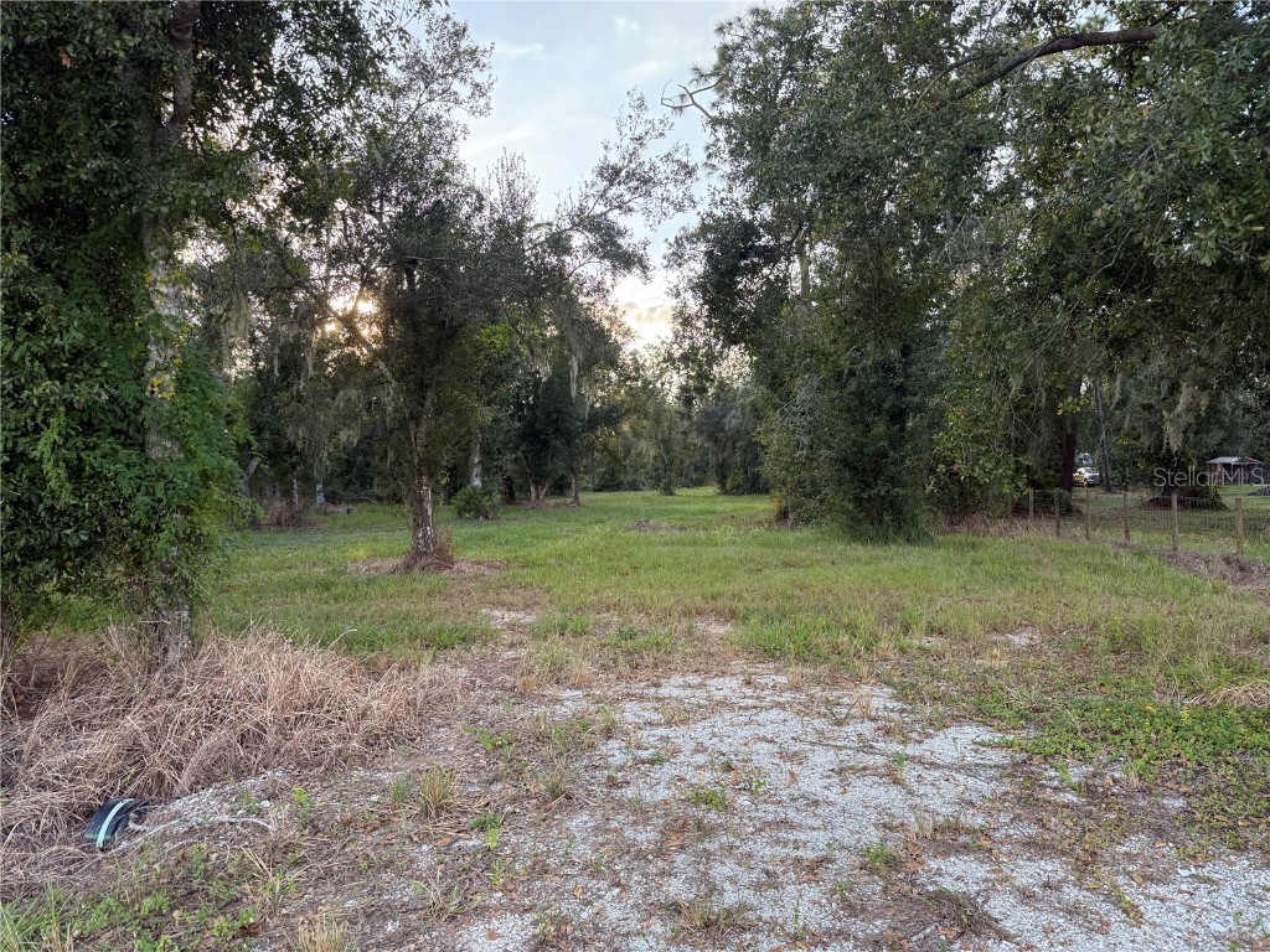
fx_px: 881
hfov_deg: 71.6
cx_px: 635
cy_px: 476
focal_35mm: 24
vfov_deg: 56.8
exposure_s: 1/322
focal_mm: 6.76
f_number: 1.78
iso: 100
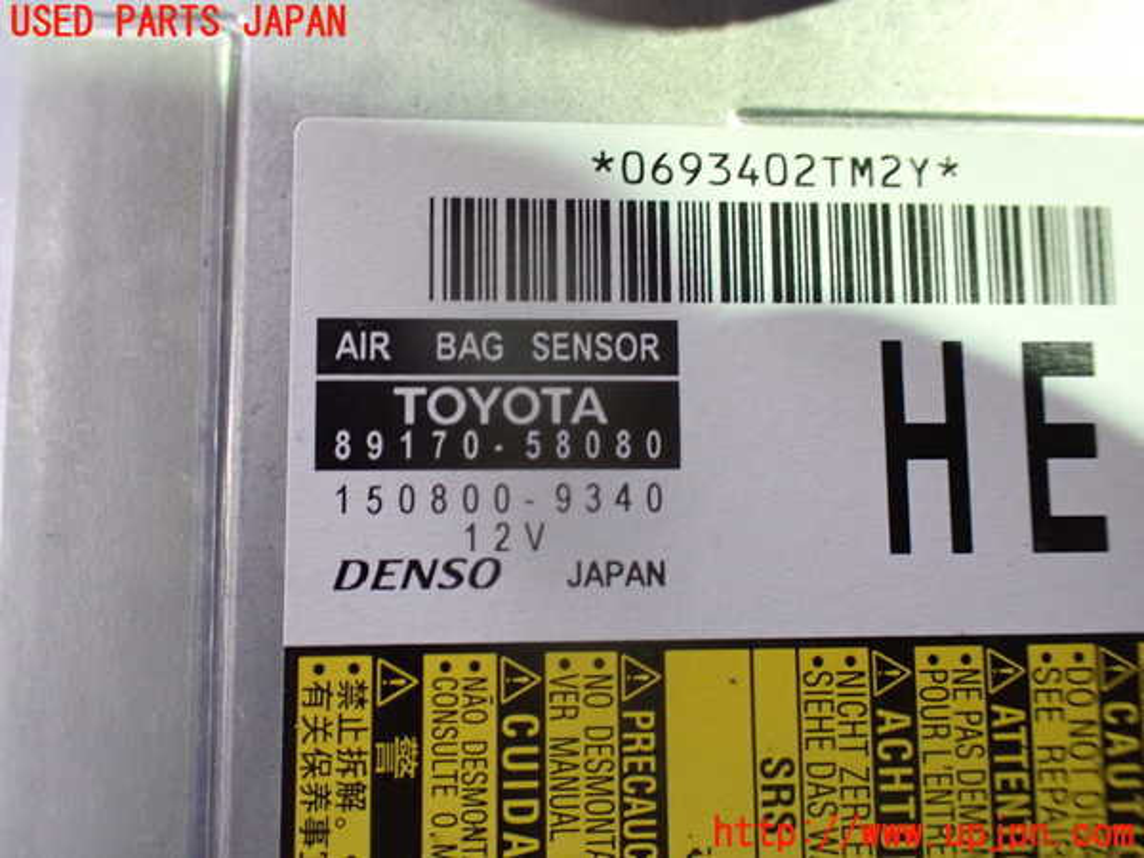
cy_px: 429
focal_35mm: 30
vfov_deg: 46.8
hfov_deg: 60.0
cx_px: 572
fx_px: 991
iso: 800
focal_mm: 5.4
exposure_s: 1/30
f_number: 2.3
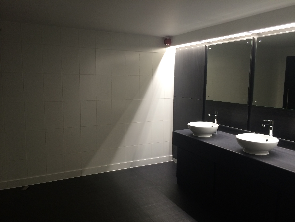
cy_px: 111
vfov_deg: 46.8
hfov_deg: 60.0
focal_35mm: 30
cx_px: 148
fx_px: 256
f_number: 2.2
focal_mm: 4.12
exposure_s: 1/30
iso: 50
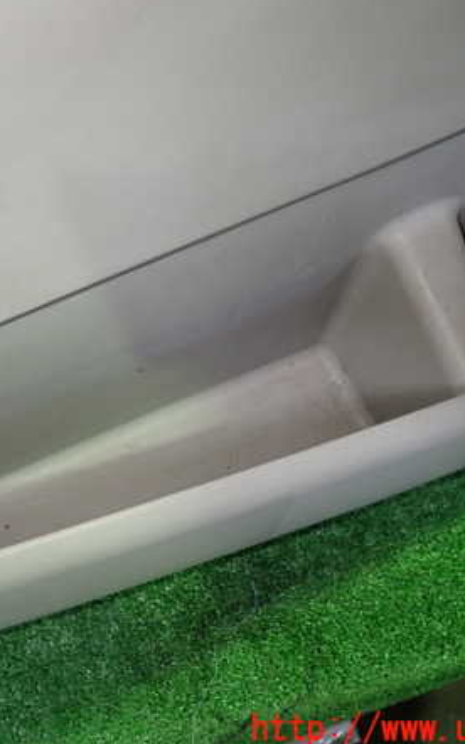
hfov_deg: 34.7
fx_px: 730
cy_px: 372
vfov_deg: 54.0
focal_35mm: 36
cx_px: 126
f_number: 2
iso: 320
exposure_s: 1/30
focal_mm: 4.5
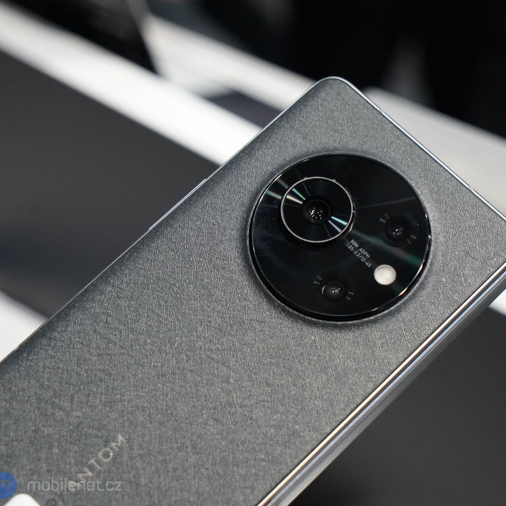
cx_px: 363
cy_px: 254
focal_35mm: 90
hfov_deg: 19.2
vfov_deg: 19.3
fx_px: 1488
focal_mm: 70
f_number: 7.1
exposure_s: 1/160
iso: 4000
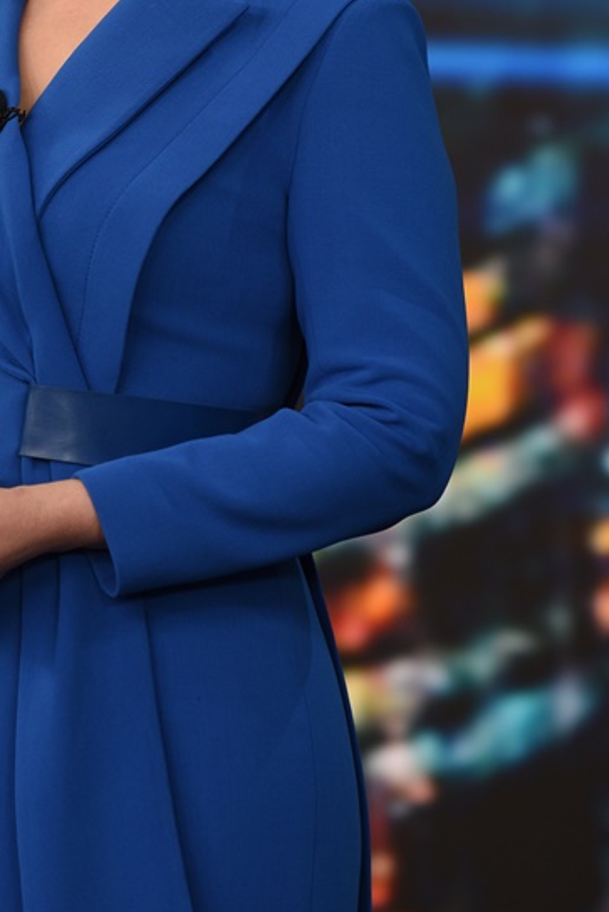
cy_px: 144
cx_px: 110
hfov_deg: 5.4
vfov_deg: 8.1
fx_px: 6441
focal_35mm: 254
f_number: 4
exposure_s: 1/200
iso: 800
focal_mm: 135
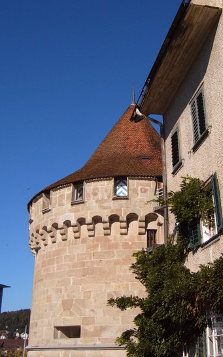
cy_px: 157
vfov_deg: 43.4
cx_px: 139
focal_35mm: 46
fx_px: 448
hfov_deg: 27.9
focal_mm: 6.2
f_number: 6
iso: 63
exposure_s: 1/350
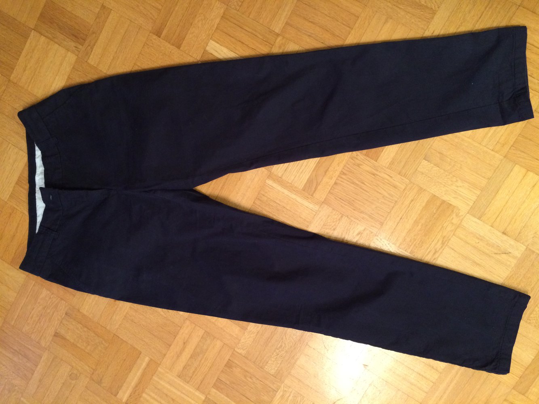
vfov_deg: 48.2
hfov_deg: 61.7
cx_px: 270
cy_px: 202
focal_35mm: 29
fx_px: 452
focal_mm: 4.15
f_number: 2.2
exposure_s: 1/15
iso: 320
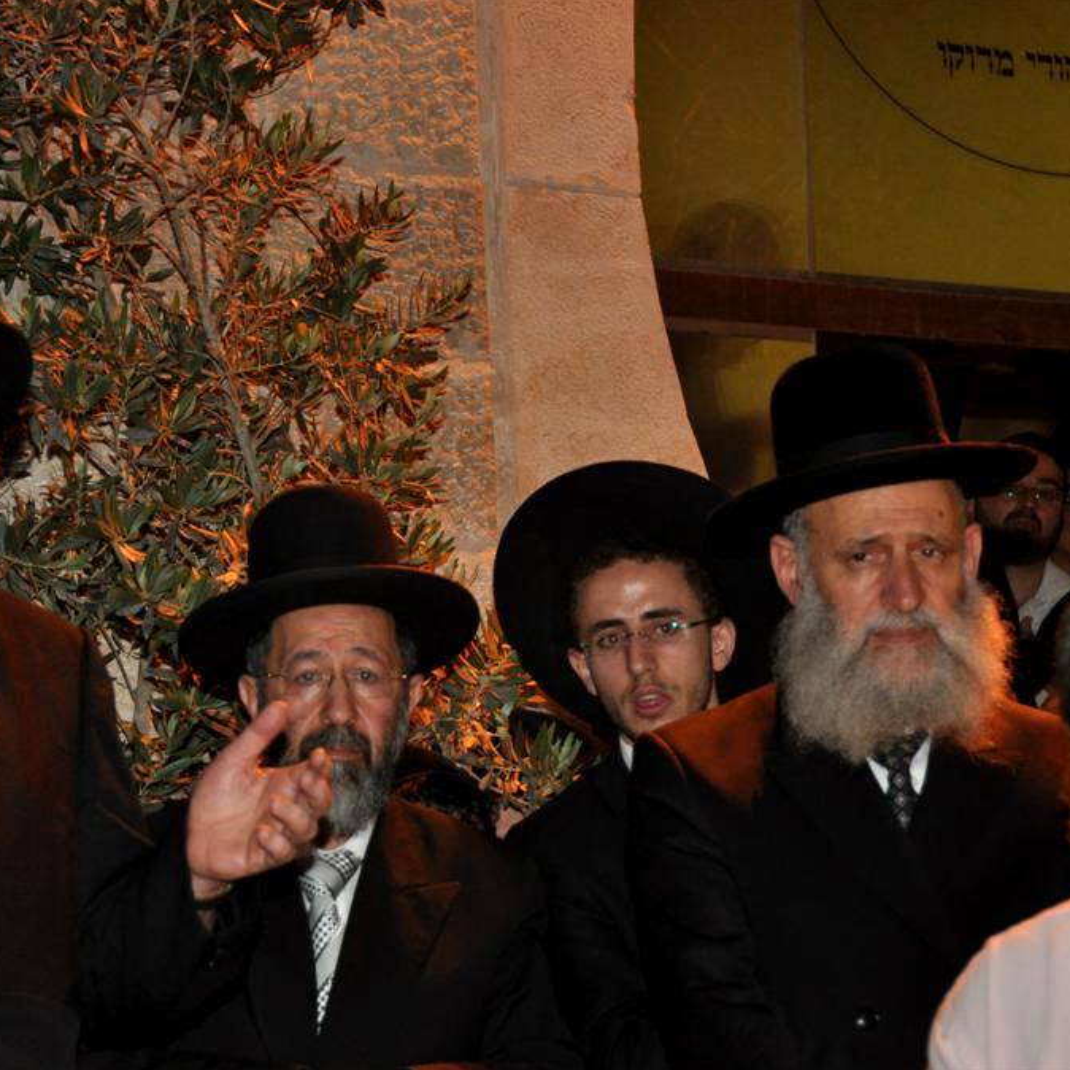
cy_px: 533
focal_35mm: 120
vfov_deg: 14.5
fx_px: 4197
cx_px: 395
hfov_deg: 14.5
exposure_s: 1/60
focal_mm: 62
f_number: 4.8
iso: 800
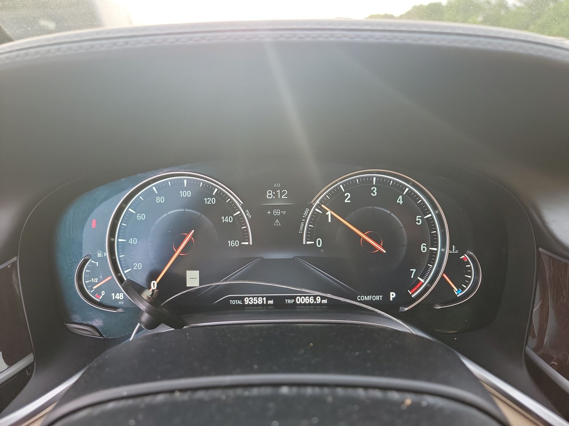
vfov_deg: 56.8
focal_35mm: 24
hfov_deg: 71.6
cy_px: 213
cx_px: 284
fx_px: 394
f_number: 1.8
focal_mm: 6.7
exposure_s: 1/59
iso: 163
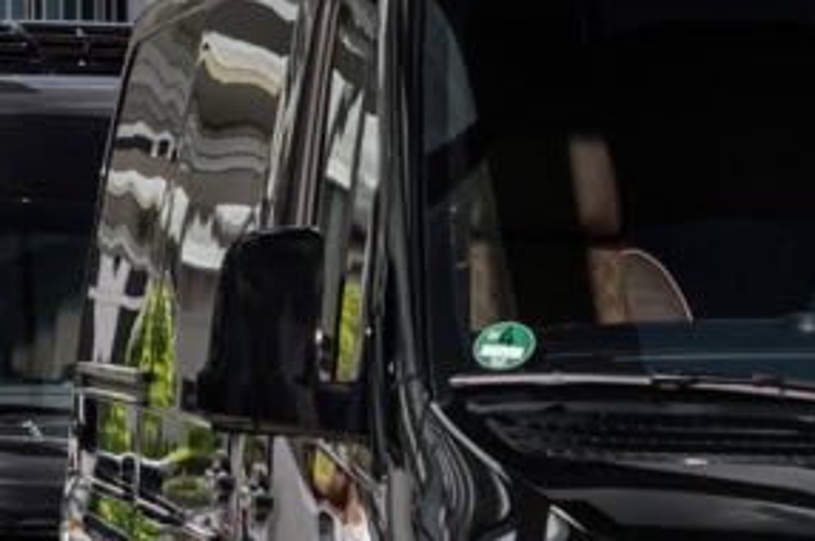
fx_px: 5676
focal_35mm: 251
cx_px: 68
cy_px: 560
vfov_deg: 5.4
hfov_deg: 8.2
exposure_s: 1/160
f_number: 5.6
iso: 125
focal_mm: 70
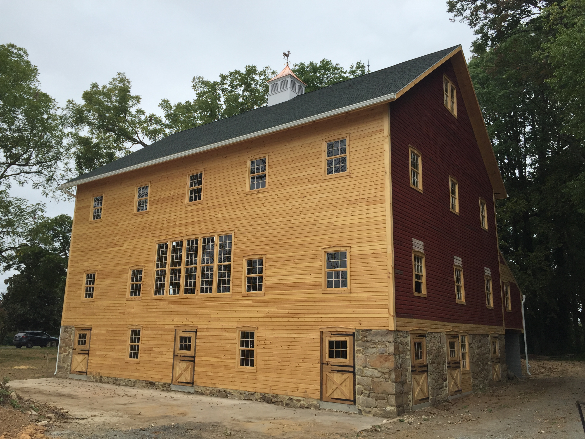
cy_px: 220
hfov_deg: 61.7
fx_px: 490
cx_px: 292
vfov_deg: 48.2
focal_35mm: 29
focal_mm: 4.15
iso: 32
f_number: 2.2
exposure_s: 1/1130
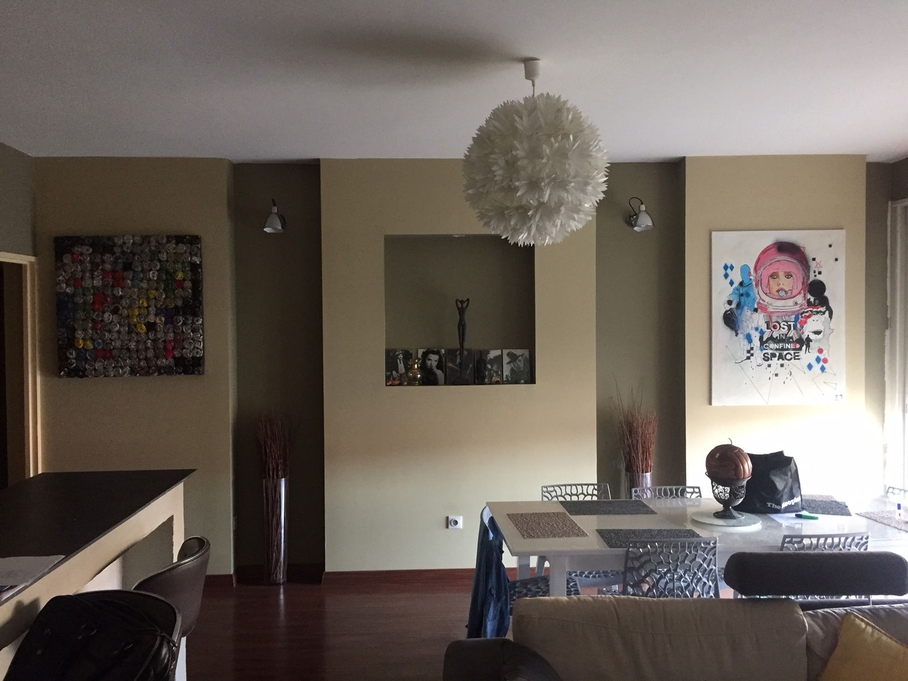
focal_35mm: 29
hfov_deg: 61.7
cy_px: 340
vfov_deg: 48.2
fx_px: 761
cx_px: 454
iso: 250
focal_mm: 4.15
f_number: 2.2
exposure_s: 1/33
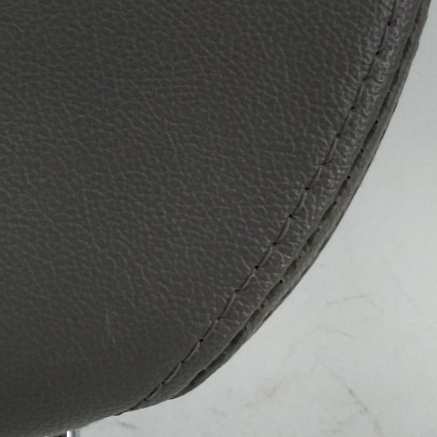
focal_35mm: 104
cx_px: -264
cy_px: 5
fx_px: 1485
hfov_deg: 15.2
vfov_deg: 16.4
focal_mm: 4.38
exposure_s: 1/158
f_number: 1.73
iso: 55
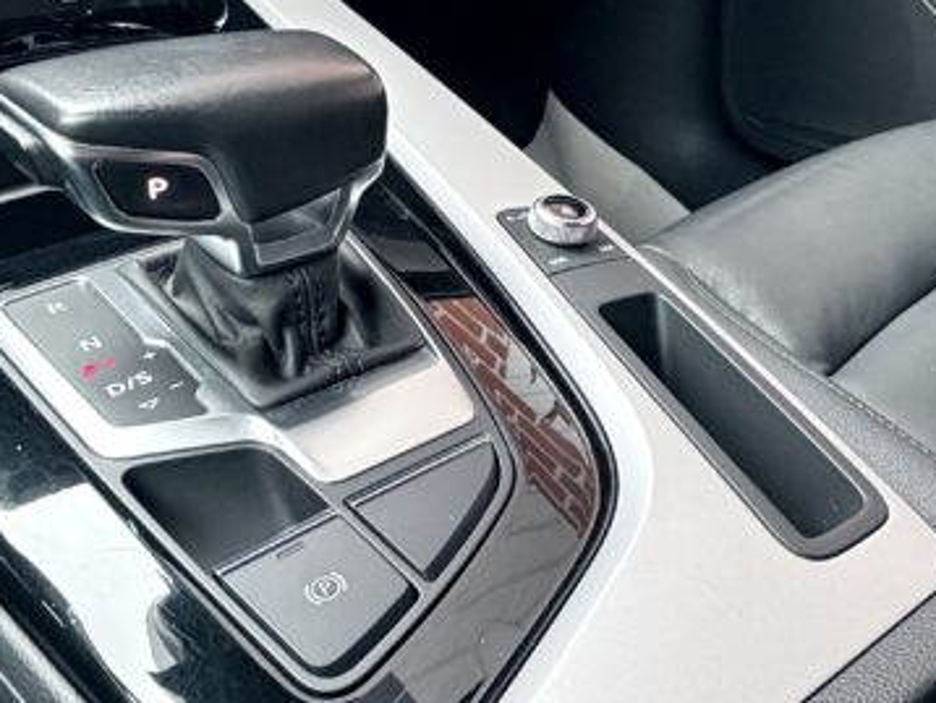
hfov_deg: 46.6
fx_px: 1082
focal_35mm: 40
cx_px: 533
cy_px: 287
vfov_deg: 35.9
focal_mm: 2.22
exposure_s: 1/53
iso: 500
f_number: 2.2
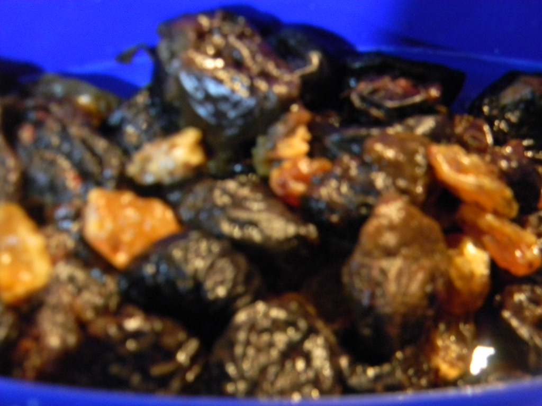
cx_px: 271
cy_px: 203
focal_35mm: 83
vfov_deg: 17.8
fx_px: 1300
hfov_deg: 23.6
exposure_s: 1/2.6
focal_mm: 15.1
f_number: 4.5
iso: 400
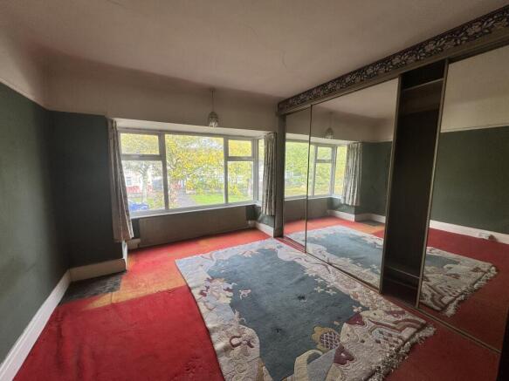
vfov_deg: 85.7
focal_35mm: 14
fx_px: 206
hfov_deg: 102.1
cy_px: 190
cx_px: 254
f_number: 2.2
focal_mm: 2.22
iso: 40
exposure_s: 1/121
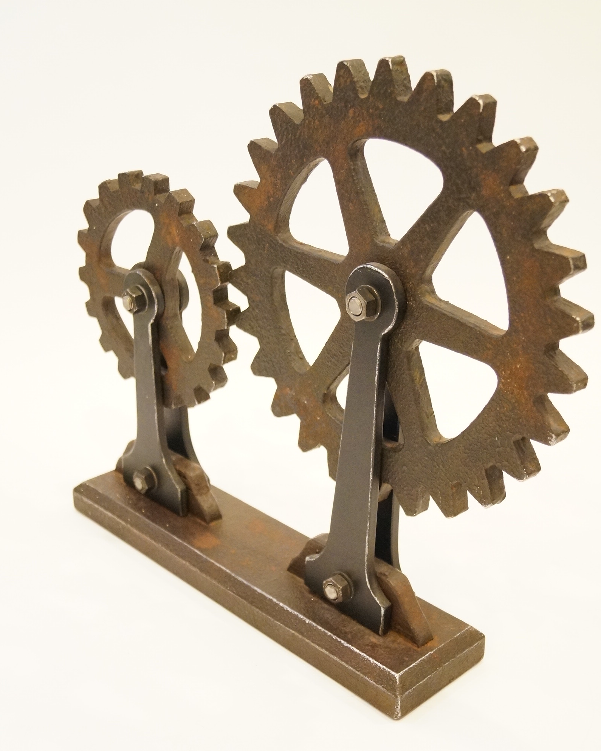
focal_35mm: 45
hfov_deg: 33.4
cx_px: 300
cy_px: 372
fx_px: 1001
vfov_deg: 41.2
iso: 3200
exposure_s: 1/60
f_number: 4.5
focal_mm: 26
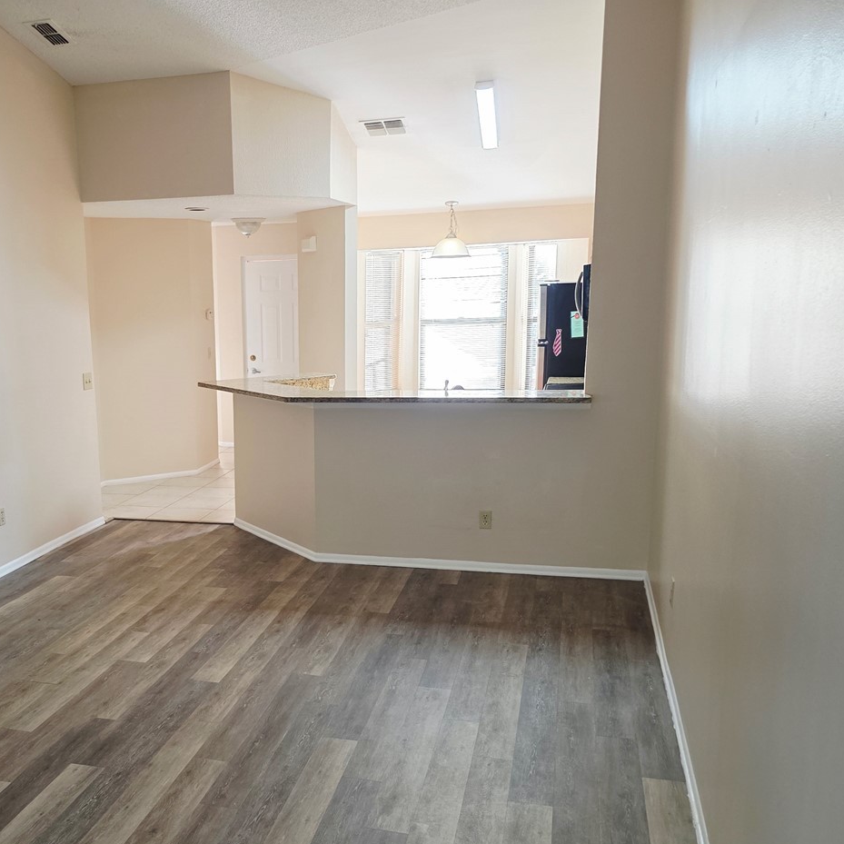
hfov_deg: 46.0
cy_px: 486
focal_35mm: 35
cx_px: 239
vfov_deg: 47.1
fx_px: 965
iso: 160
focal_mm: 6.3
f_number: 1.7
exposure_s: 1/120
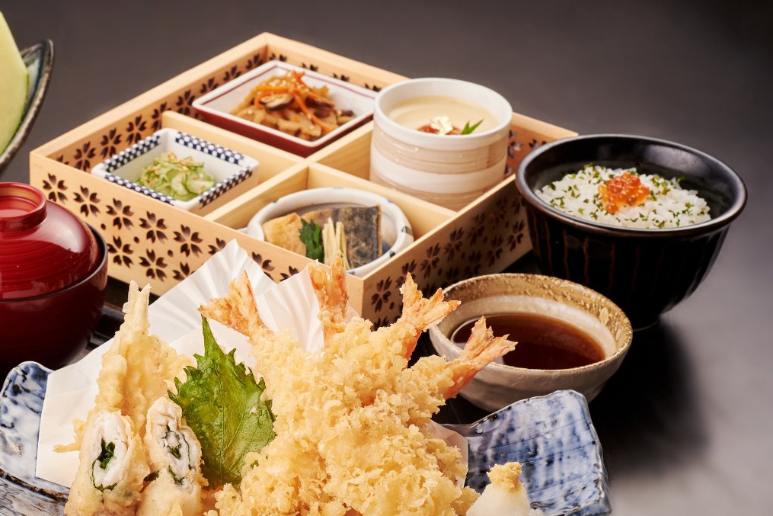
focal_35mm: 93
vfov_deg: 14.7
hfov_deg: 21.7
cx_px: 195
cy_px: 305
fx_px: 1997
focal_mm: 60
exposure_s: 1/125
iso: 1000
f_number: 14
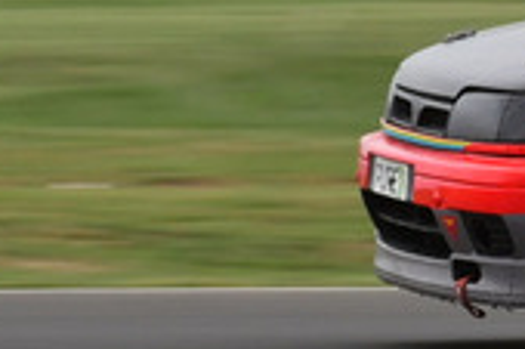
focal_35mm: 1414
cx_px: 1140
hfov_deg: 1.5
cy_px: -343
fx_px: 20601
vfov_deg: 1.0
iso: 500
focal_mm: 200
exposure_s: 1/200
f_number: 14
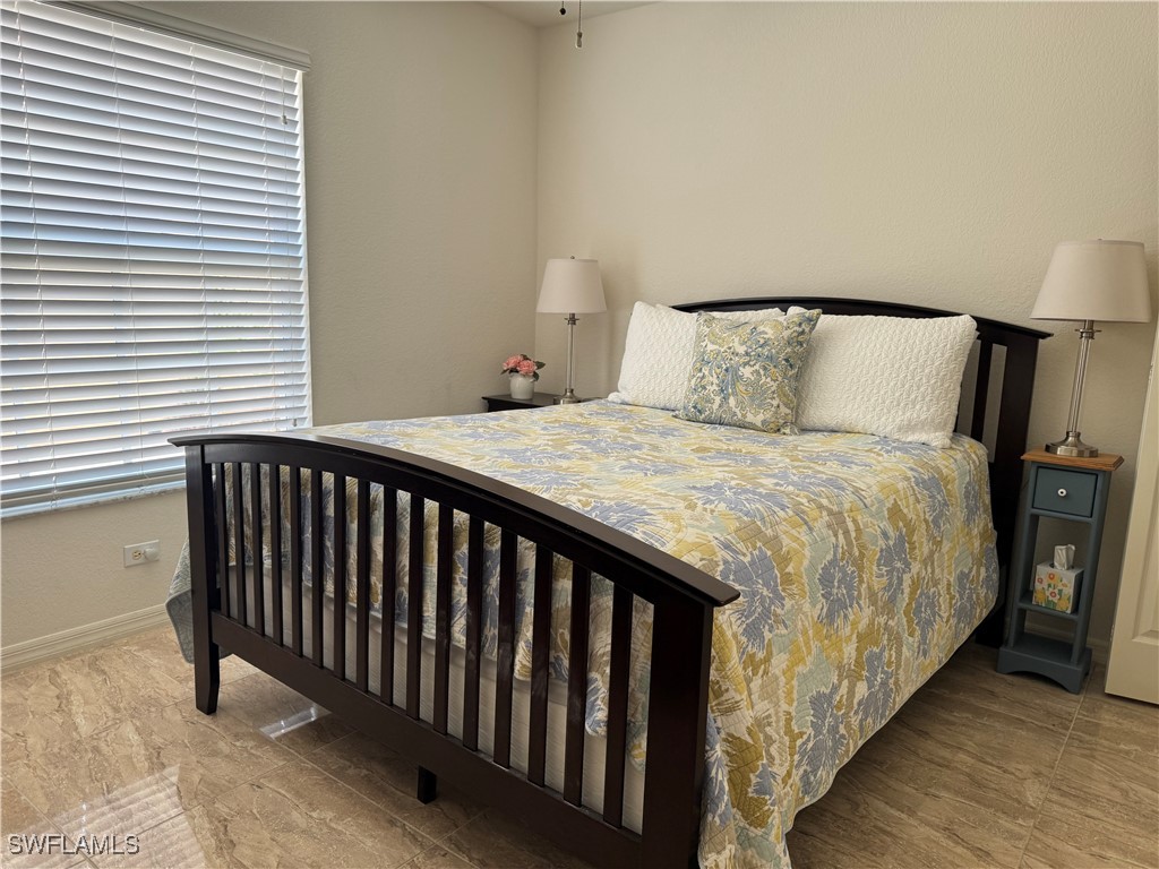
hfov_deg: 71.6
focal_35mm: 24
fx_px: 804
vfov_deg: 56.8
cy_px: 434
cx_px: 580
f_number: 1.78
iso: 80
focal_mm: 6.76
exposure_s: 1/120
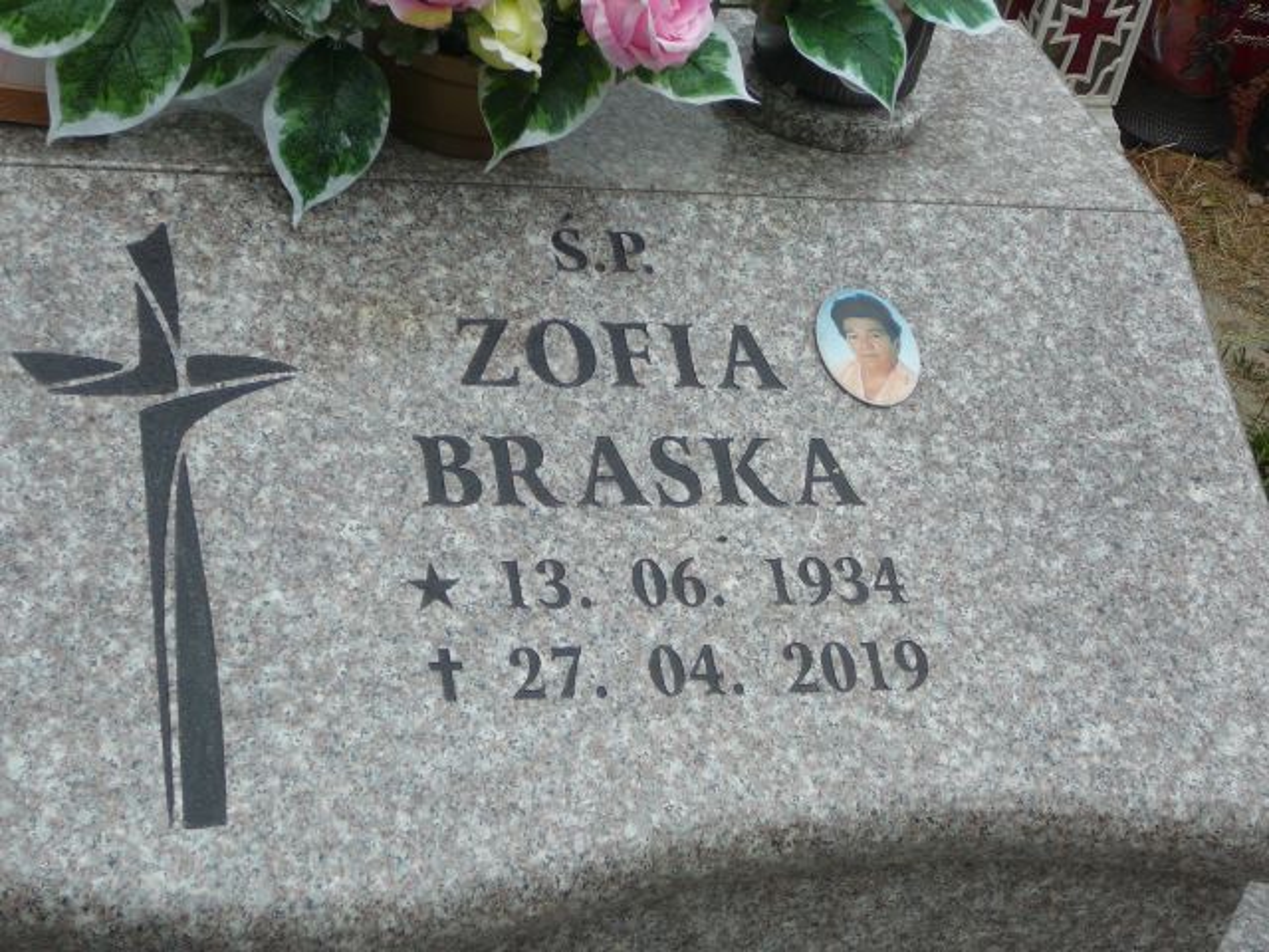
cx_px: 634
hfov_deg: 27.4
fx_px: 2603
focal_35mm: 71
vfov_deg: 20.7
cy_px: 476
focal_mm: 10.5
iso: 80
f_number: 3.7
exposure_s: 1/640
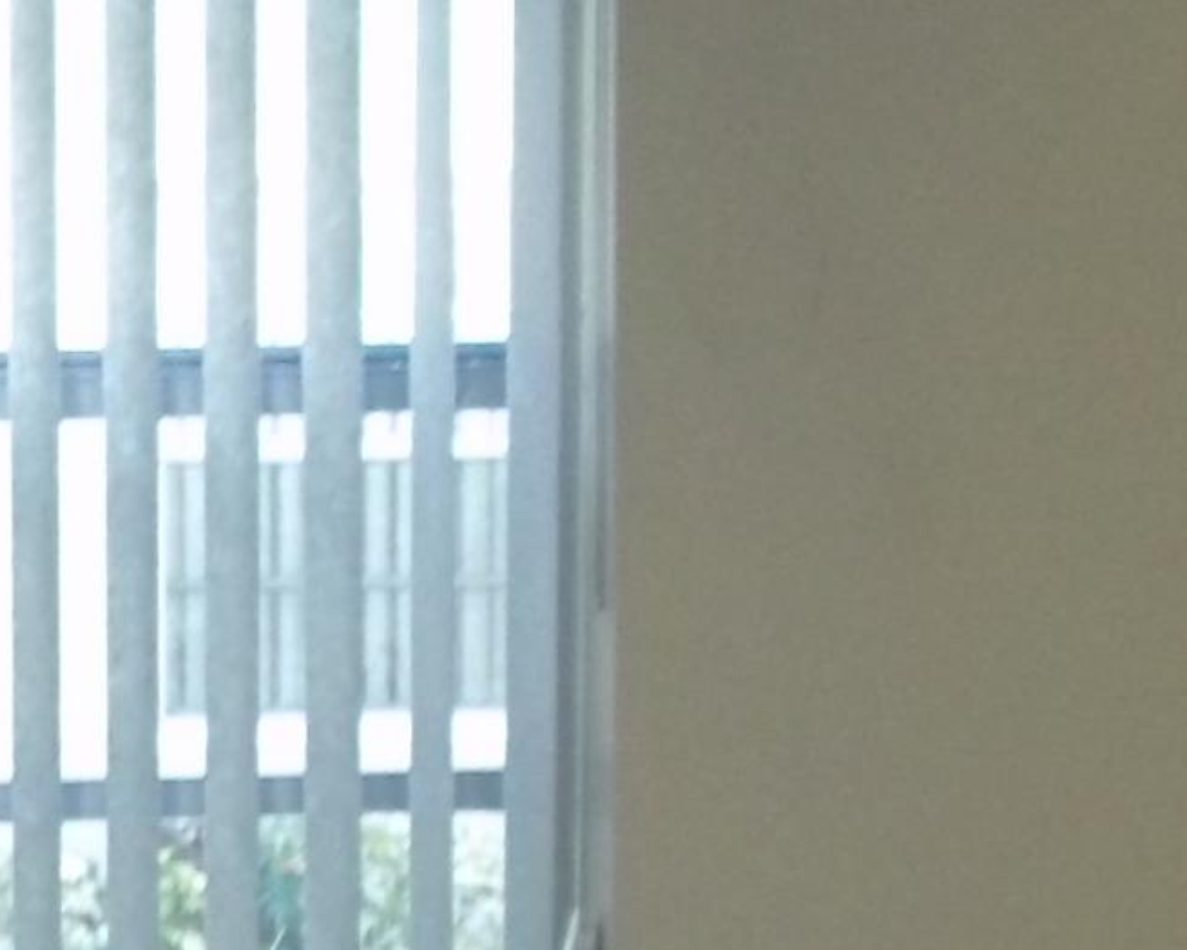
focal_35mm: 161
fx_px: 5656
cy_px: 1126
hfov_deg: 11.6
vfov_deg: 9.5
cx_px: -507
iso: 160
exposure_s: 1/30
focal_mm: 6.5
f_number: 3.1
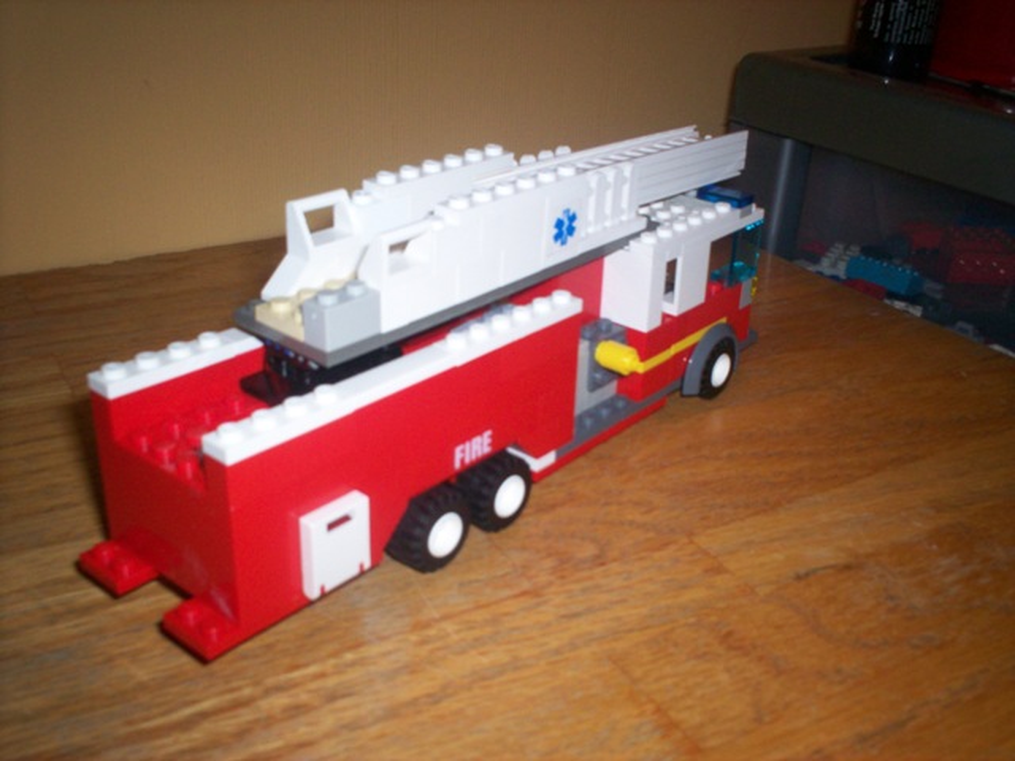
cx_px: 508
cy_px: 380
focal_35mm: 36
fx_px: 1056
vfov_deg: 39.7
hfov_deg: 51.4
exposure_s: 1/240
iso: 140
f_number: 4.5
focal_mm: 6
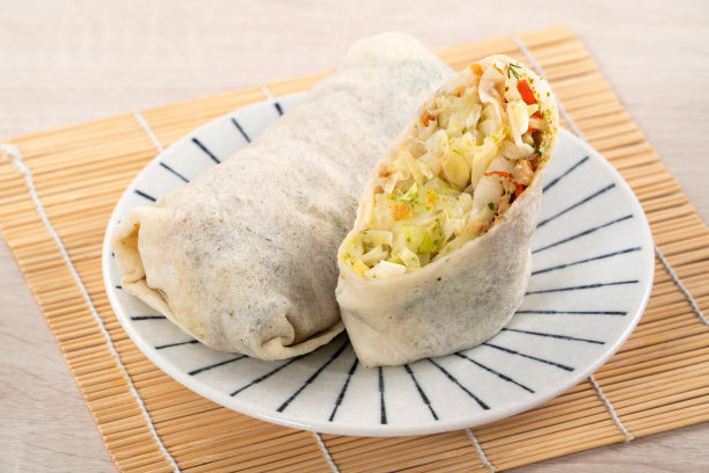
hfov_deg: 9.0
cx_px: 354
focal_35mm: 228
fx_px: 4490
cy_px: 236
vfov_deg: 6.0
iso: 100
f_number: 11
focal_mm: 228
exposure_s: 1/125
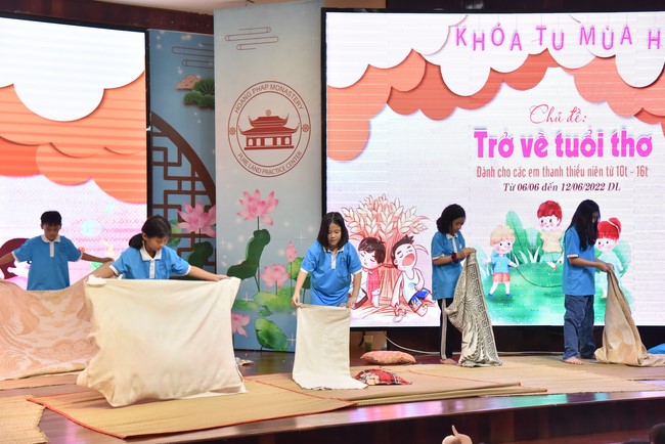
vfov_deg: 23.4
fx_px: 1072
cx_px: 332
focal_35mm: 58
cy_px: 222
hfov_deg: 34.5
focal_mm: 58
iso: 3200
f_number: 5.6
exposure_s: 1/160
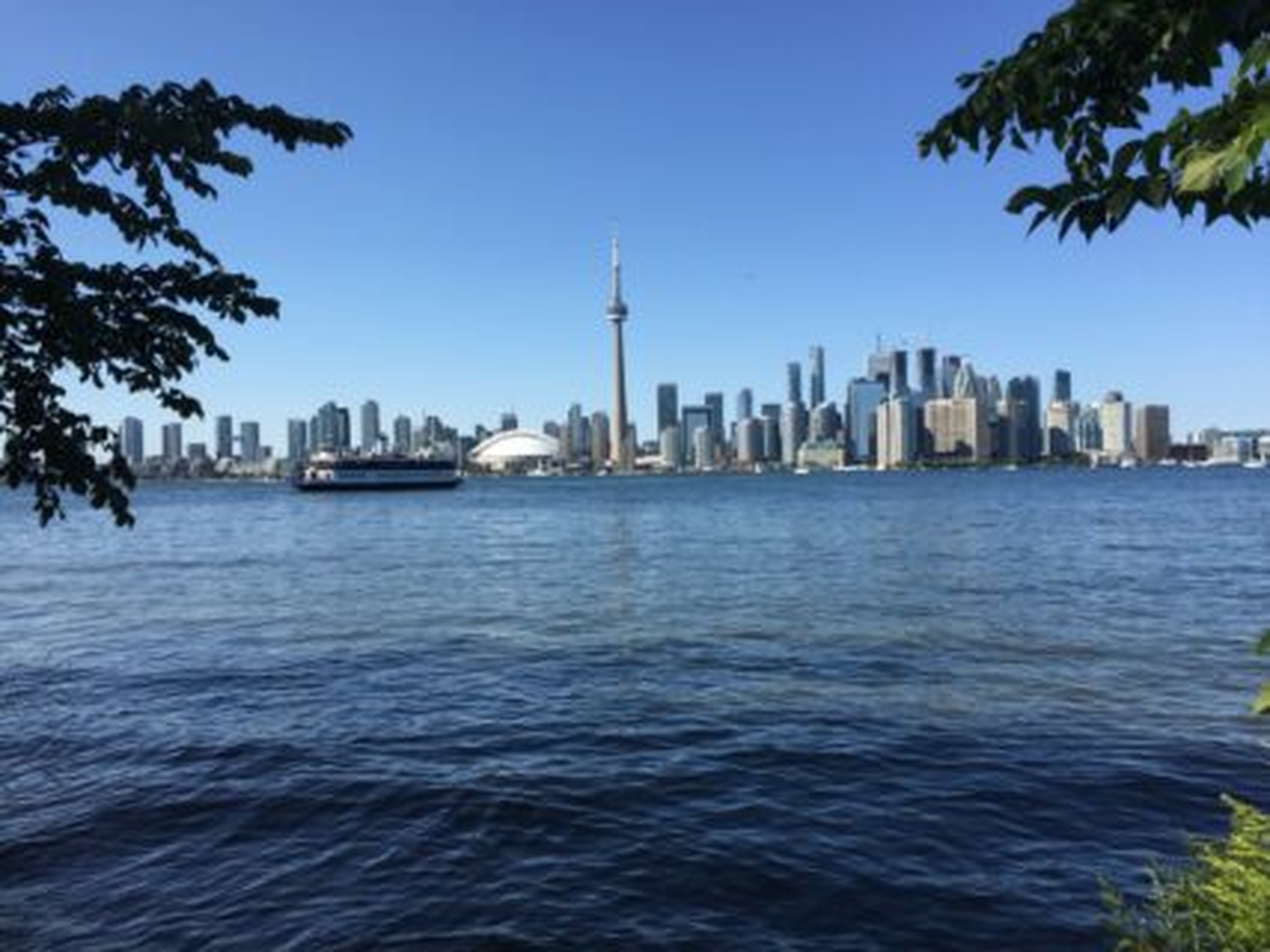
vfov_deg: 48.2
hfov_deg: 61.7
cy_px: 476
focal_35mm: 29
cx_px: 635
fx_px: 1064
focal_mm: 4.15
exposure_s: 1/1721
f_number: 2.2
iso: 32
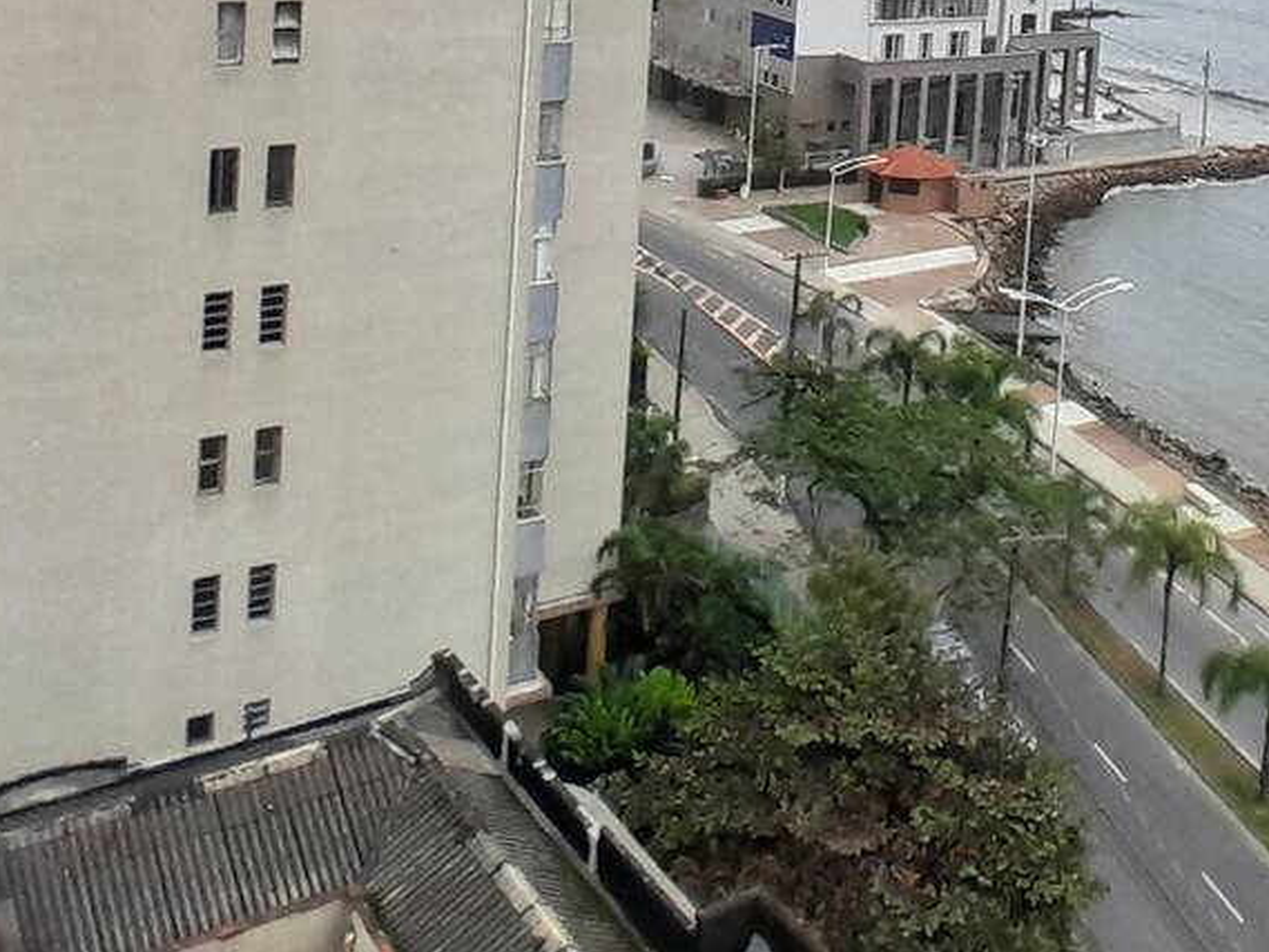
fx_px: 1577
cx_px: 810
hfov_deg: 43.4
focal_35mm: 43
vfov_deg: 29.8
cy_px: -125
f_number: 2.2
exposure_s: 1/813
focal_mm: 1.46
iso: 40
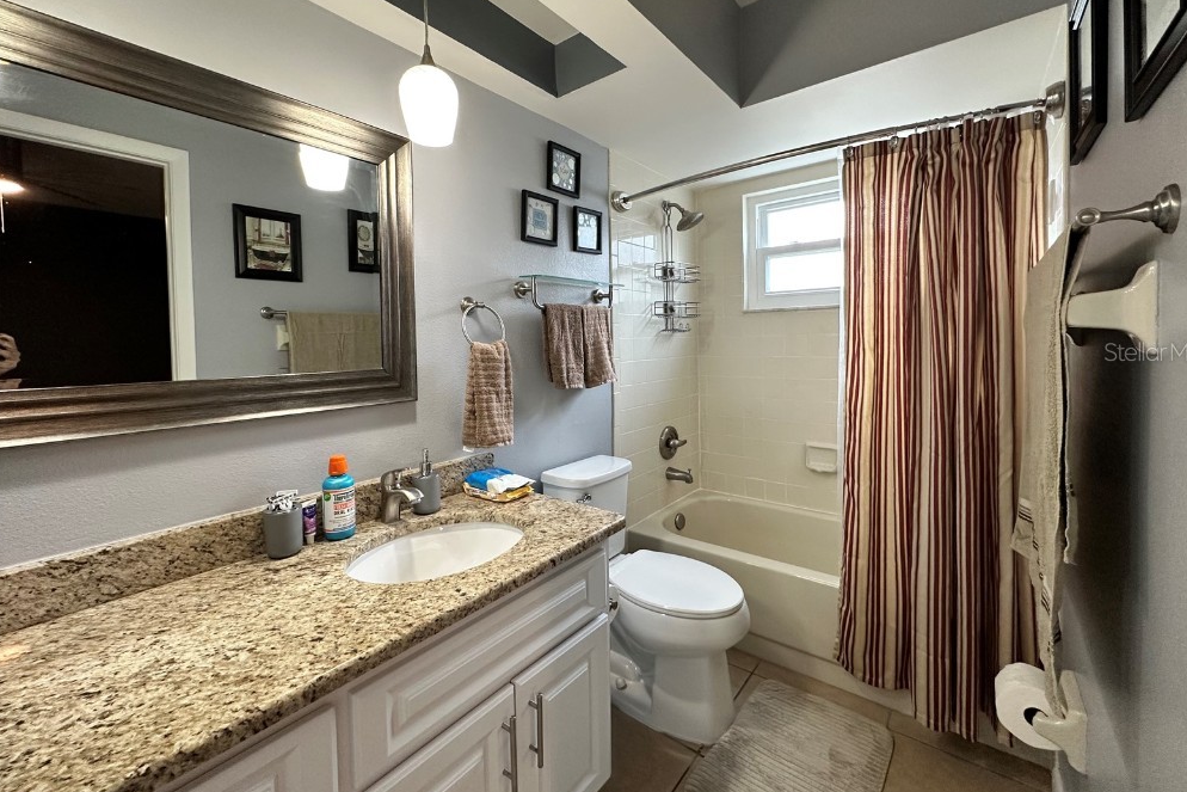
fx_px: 495
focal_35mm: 15
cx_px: 605
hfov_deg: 100.4
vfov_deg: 77.1
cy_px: 351
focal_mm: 2.22
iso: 250
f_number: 2.2
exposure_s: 1/120
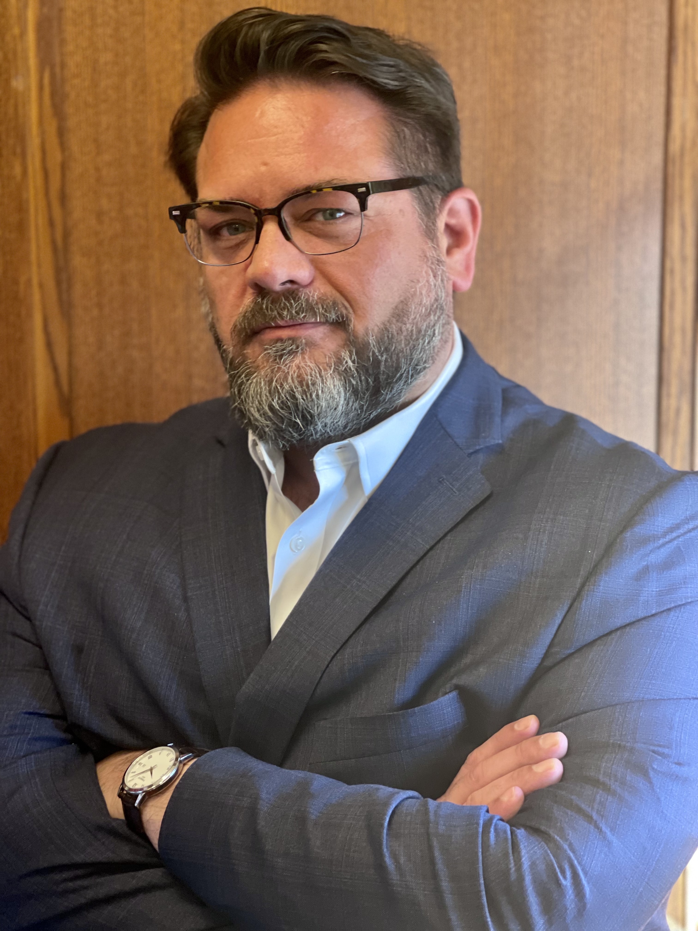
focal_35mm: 64
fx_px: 1721
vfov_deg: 30.3
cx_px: 349
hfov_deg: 22.9
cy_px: 466
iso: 250
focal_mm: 7.5
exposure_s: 1/40
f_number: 2.2
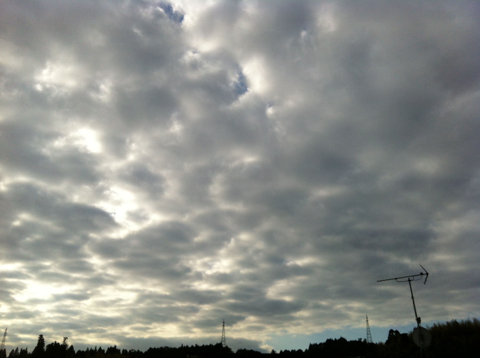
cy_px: 179
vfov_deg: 40.6
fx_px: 485
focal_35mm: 35
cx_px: 240
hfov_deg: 52.7
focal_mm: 3.85
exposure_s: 1/2742
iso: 80
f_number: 2.8
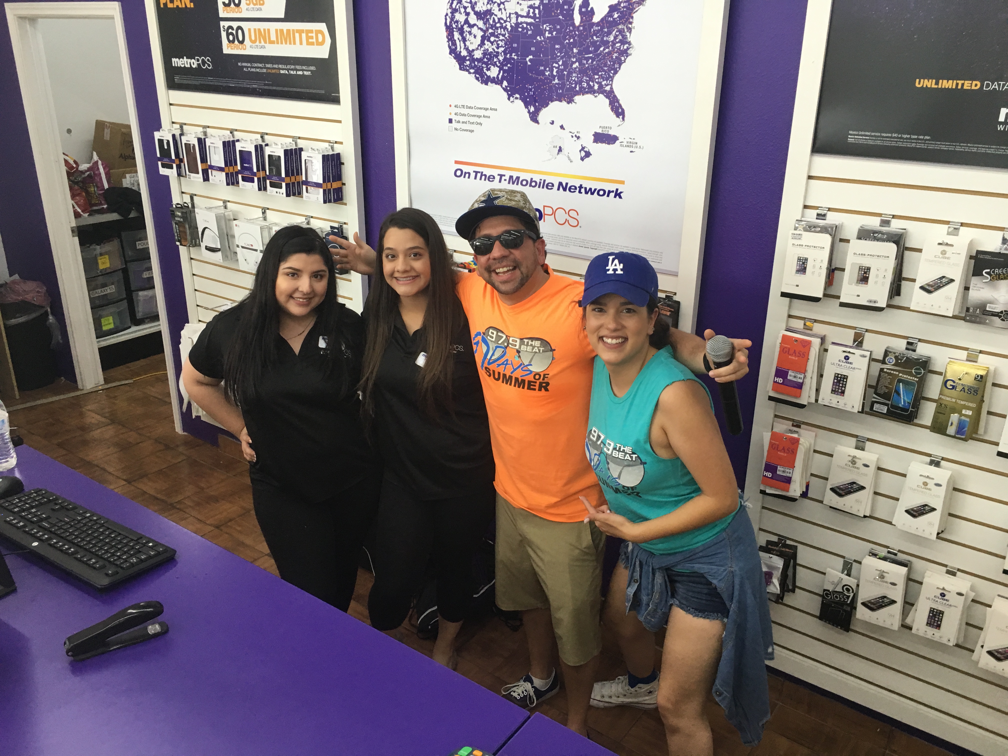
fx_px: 844
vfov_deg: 48.2
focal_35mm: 29
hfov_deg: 61.7
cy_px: 378
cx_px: 504
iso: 40
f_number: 2.2
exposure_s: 1/30
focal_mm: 4.15
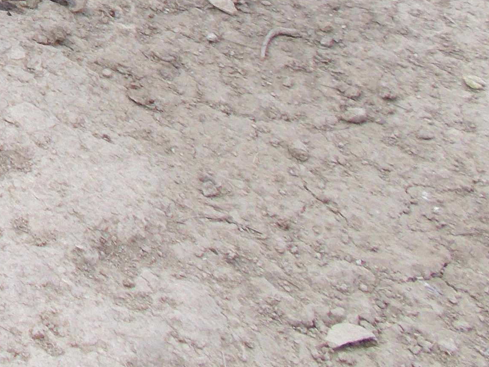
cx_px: -325
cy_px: -325
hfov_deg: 16.5
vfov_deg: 12.7
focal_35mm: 104
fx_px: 1469
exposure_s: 1/320
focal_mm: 4.6
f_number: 3.2
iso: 80
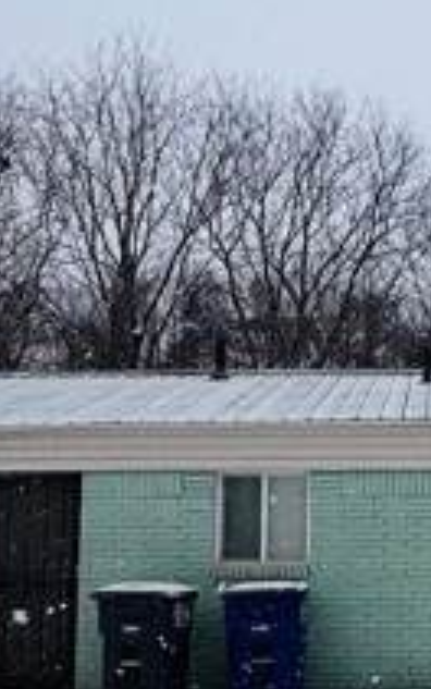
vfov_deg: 37.5
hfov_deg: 23.0
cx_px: 434
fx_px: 1014
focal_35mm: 54
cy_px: 382
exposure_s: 1/1420
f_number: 2.2
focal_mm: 2.22
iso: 50
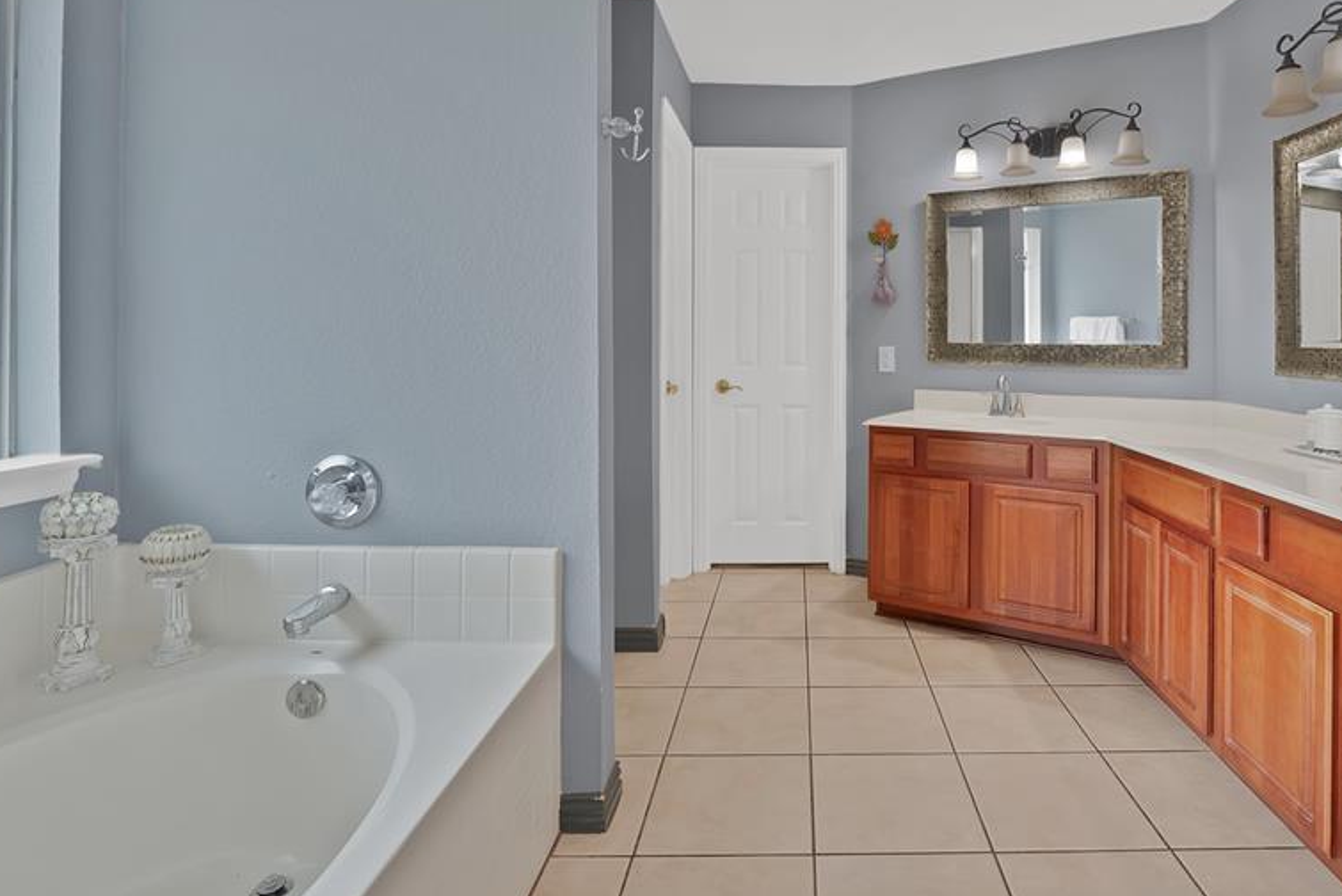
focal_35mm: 19
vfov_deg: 63.6
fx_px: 709
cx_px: 828
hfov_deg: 85.4
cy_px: 329
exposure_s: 1/1.25
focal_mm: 14
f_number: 9
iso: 250
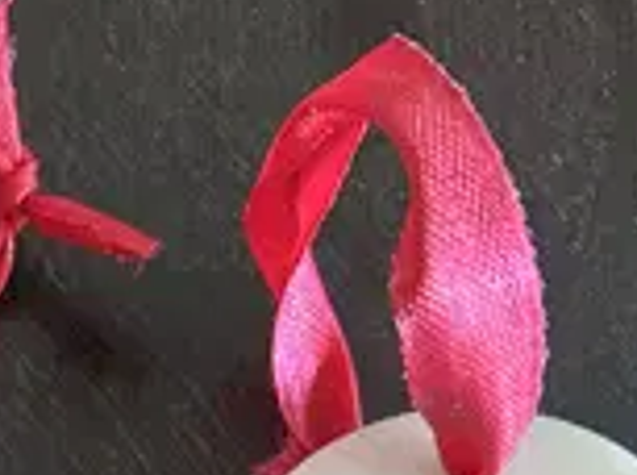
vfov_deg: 10.8
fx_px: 2001
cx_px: -150
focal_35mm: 109
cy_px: 1254
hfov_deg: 17.2
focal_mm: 5.7
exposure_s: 1/121
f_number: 1.5
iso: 100
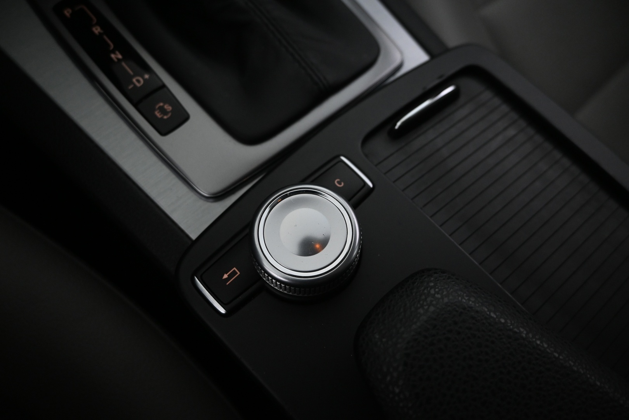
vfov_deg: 53.1
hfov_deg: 73.7
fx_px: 419
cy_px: 210
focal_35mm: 24
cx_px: 314
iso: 1600
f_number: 3.5
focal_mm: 16
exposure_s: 1/30
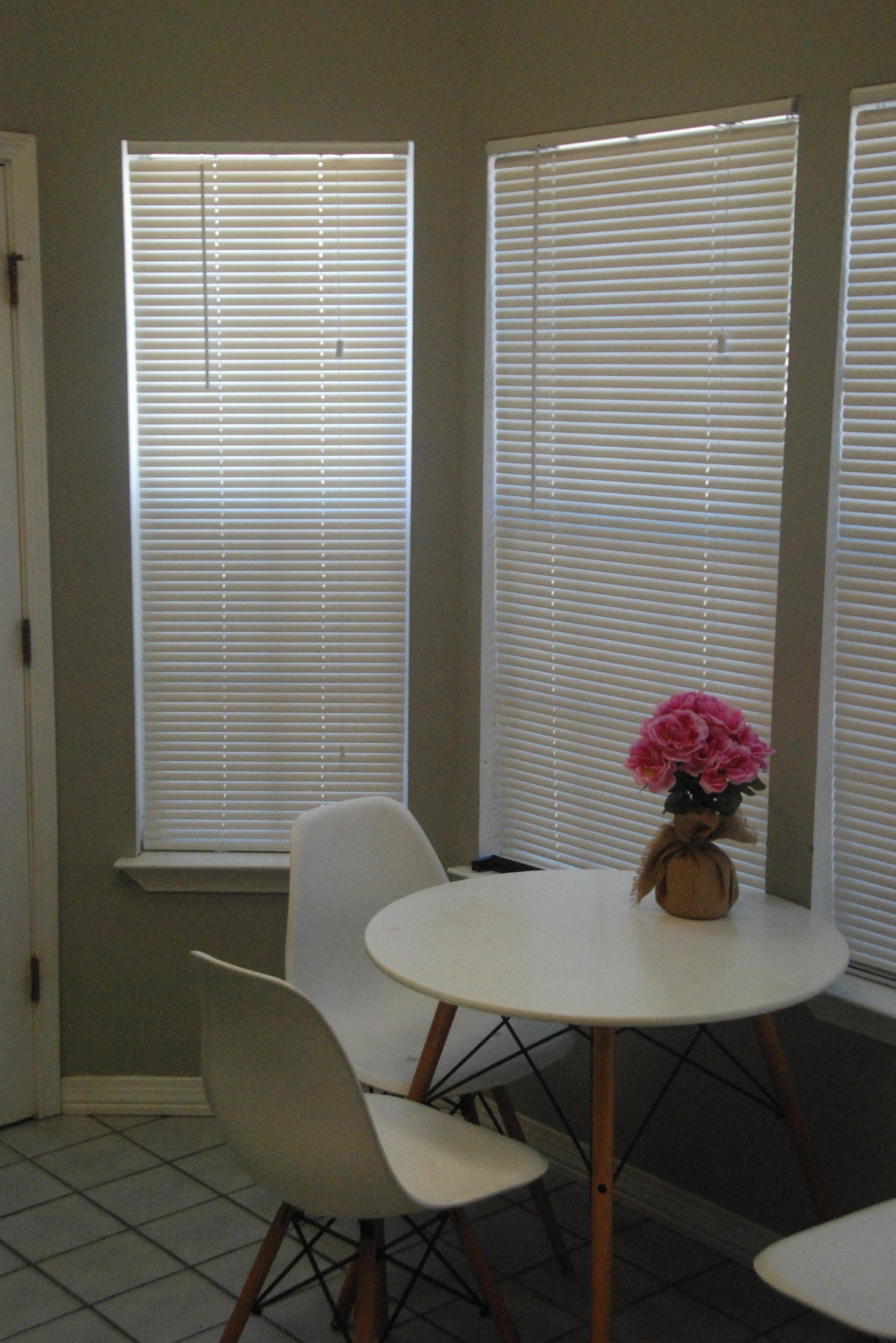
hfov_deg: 27.5
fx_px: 1829
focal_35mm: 49
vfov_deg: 40.3
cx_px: 441
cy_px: 664
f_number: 6.3
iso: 1600
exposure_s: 1/160
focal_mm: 32
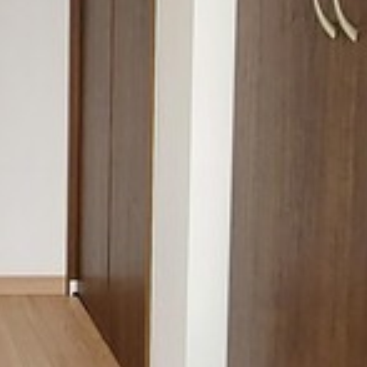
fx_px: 900
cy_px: 17
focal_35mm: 75
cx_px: -150
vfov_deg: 22.3
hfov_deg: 20.4
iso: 100
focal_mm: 1.74
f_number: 2.2
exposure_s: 1/60
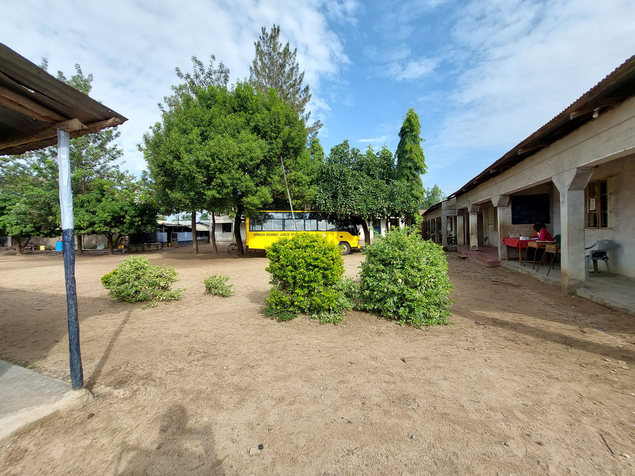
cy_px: 238
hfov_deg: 106.2
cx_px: 318
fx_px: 238
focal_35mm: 13
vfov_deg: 89.9
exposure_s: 1/879
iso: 40
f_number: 2.2
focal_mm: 1.74
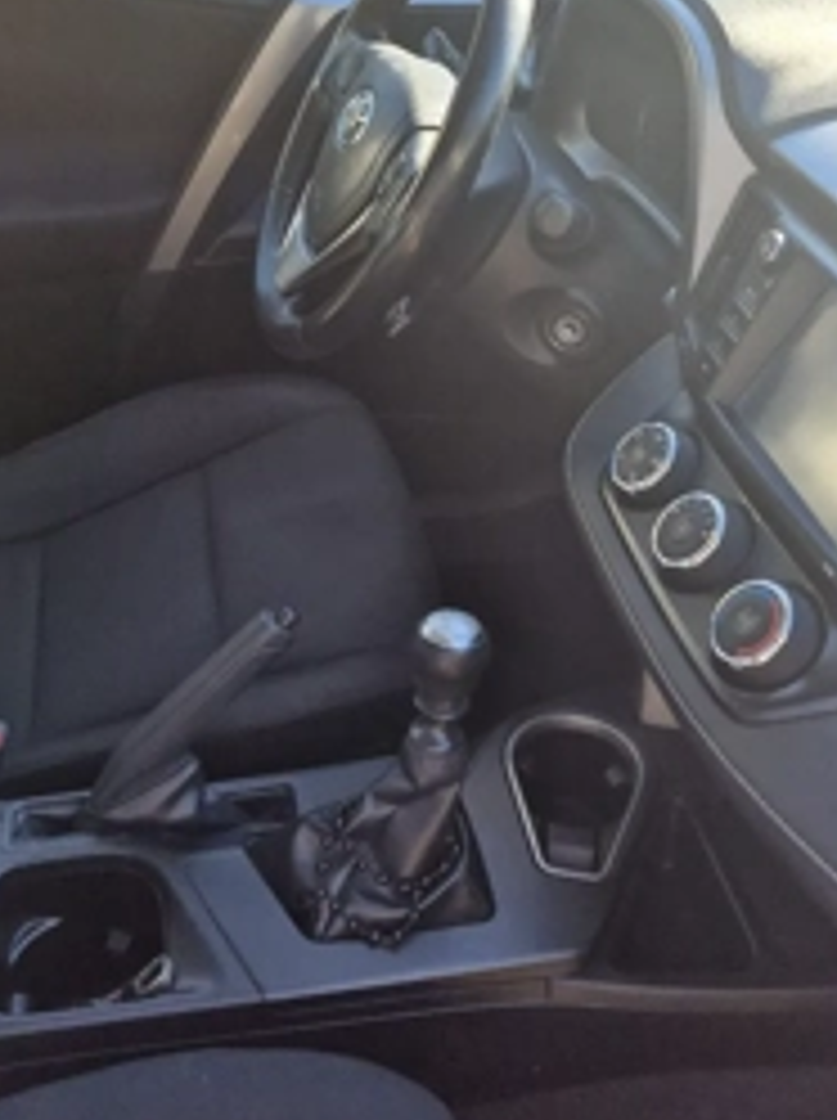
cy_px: 400
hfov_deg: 38.6
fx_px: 1196
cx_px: 418
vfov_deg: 49.6
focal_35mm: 37
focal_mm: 5.4
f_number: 1.8
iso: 32
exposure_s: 1/182
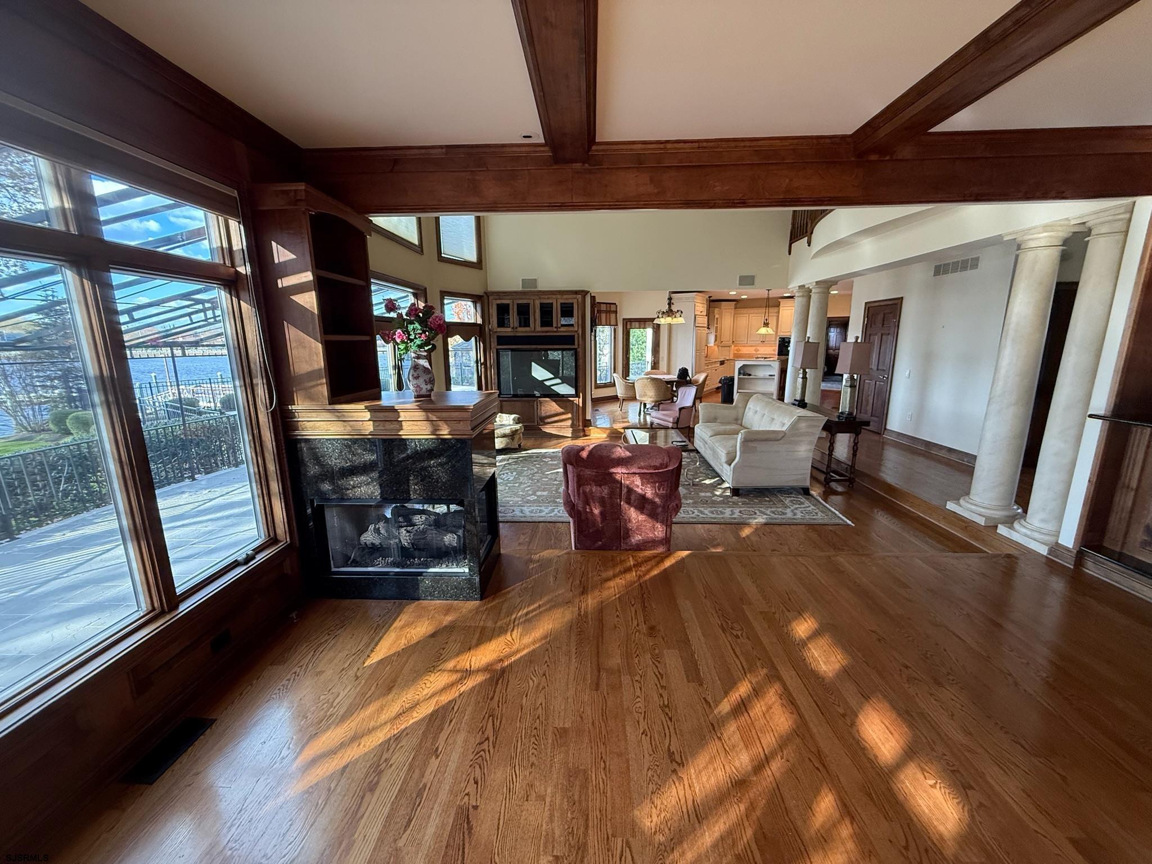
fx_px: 466
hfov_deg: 102.1
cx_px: 576
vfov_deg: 85.7
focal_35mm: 14
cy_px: 432
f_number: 2.2
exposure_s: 1/99
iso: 320
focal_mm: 2.22
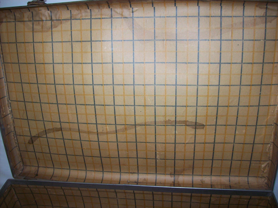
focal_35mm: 36
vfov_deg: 39.6
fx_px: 289
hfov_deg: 51.4
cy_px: 104
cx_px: 139
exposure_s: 1/64
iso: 80
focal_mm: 6
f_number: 2.7
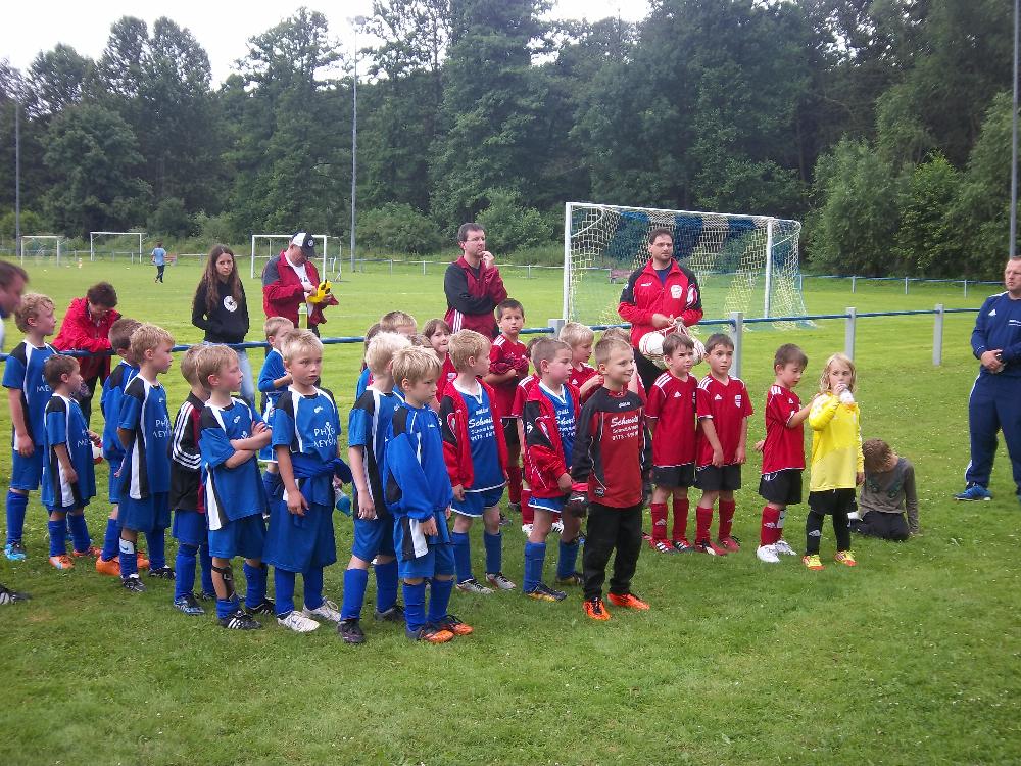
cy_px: 383
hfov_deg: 40.4
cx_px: 510
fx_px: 1386
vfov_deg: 30.9
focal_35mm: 47
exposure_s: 1/50
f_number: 4.5
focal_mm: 8.3
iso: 64
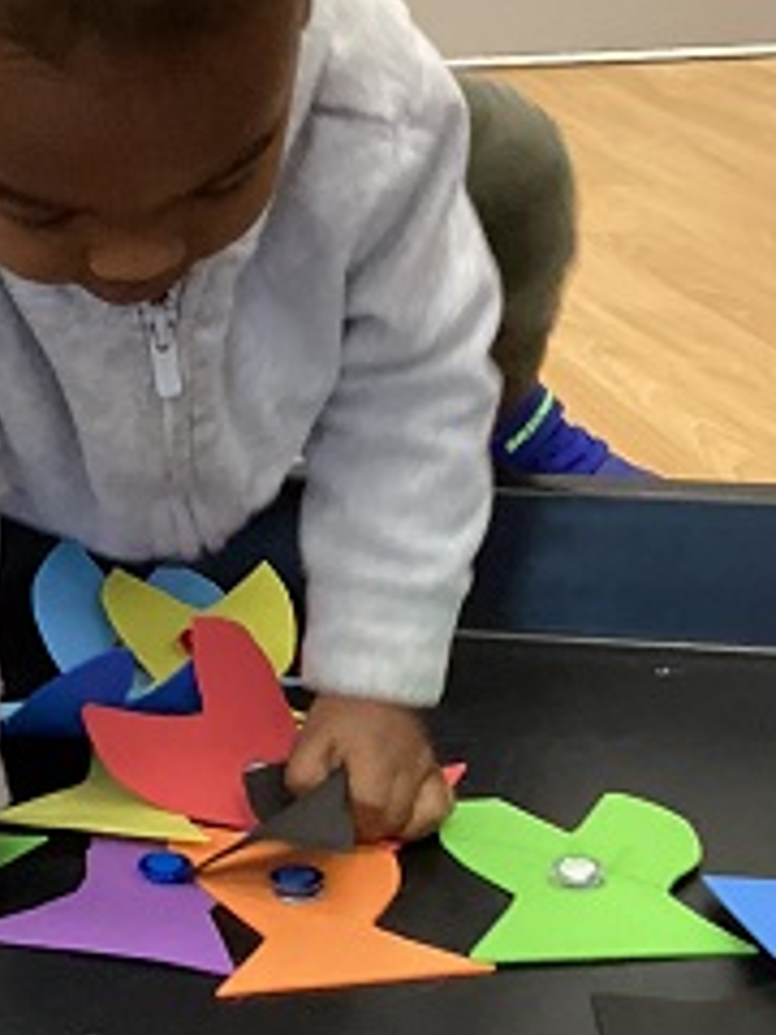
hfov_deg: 16.9
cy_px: 729
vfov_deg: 22.6
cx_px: 73
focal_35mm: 86
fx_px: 2571
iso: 400
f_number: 2.4
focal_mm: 3.3
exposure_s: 1/30
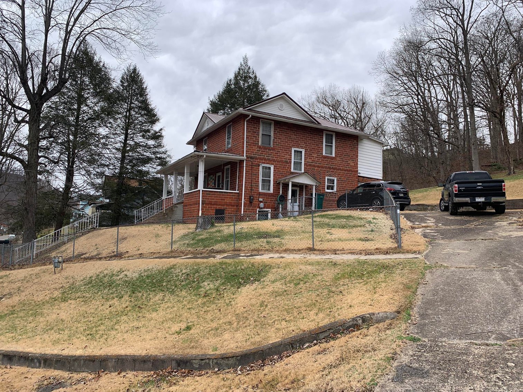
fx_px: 393
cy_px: 196
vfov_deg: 53.1
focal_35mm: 26
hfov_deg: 67.3
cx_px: 262
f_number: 1.8
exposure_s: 1/594
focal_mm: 4.25
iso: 25
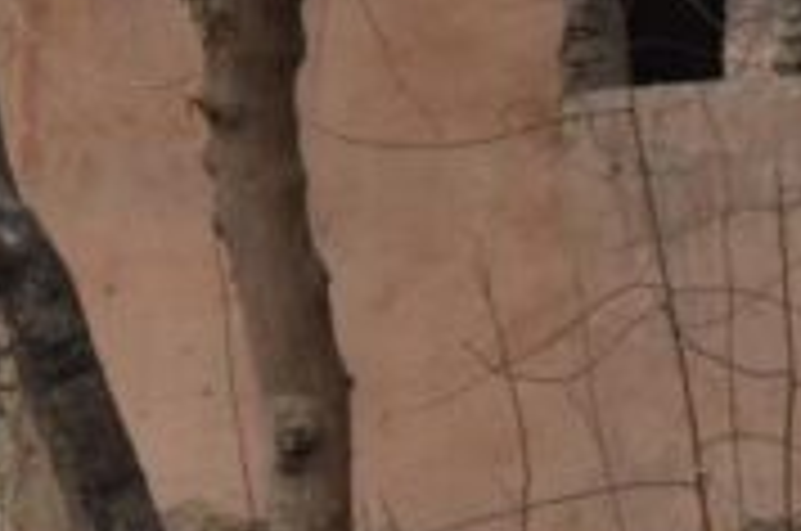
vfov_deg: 7.8
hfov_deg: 11.1
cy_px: 212
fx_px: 3890
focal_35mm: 175
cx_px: -590
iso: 200
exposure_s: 1/250
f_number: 8
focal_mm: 27
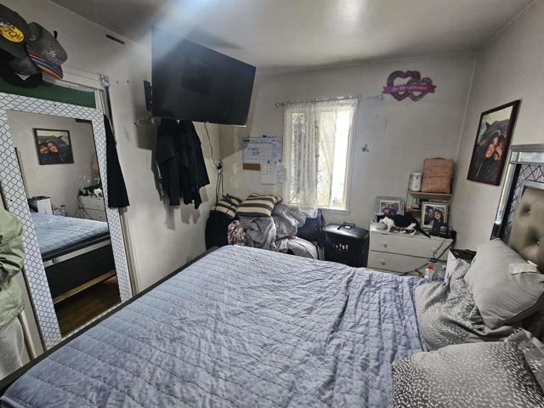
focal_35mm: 13
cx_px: 272
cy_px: 204
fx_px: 204
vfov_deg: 89.9
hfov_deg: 106.2
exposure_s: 1/60
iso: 320
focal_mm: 2.2
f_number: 2.2
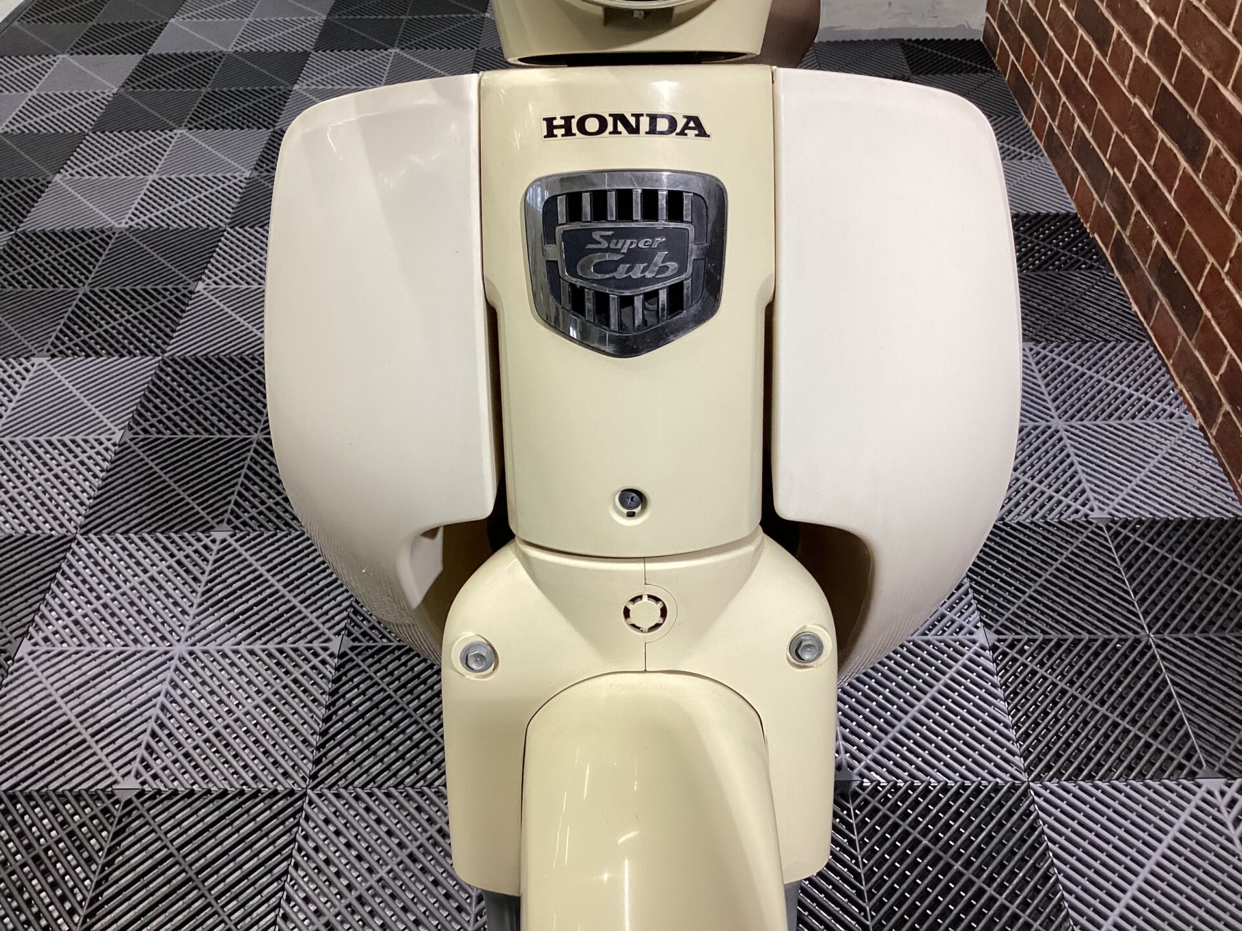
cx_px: 621
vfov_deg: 45.4
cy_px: 466
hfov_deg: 58.4
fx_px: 1112
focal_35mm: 31
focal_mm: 3.3
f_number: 2.4
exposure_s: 1/60
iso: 100
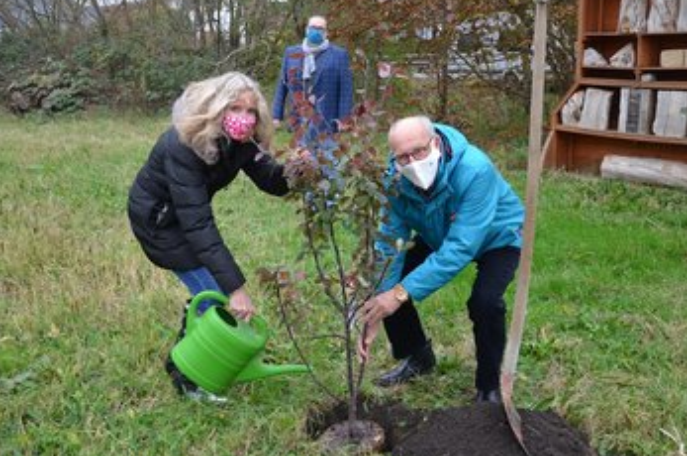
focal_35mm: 38
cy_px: 205
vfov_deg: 34.9
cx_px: 329
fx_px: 724
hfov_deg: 50.8
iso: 400
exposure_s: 1/80
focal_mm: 22
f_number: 4.5
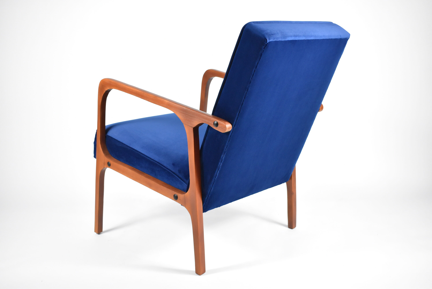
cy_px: 144
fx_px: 522
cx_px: 216
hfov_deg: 44.9
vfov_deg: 30.9
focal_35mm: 44
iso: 2000
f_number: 4.2
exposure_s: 1/125
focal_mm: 29
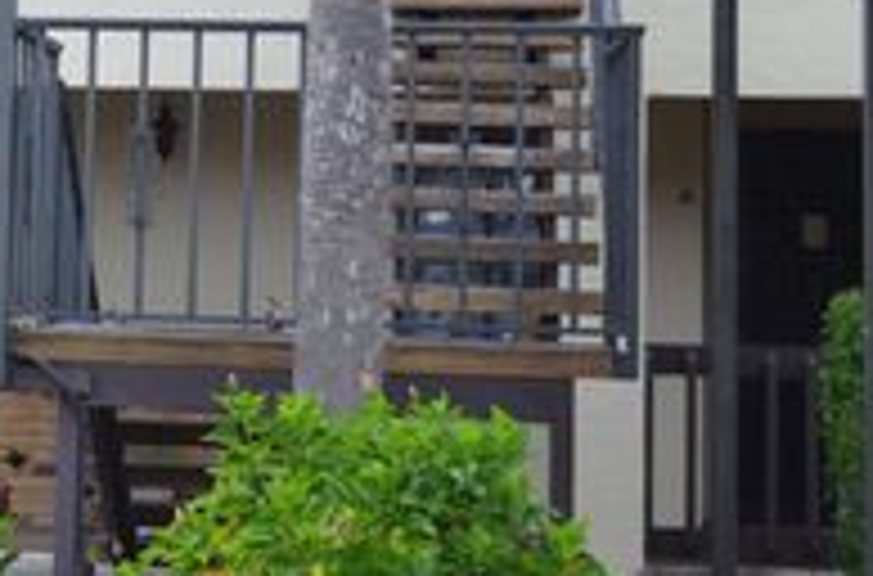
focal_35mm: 93
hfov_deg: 21.2
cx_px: -9
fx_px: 2248
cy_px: 34
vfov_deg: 14.4
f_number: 4
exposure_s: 1/60
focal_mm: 24
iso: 640
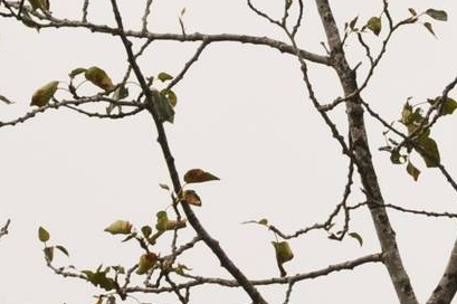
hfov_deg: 2.1
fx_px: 12646
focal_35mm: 997
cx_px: 390
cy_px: 172
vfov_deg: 1.4
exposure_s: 1/400
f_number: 8
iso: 200
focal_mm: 170
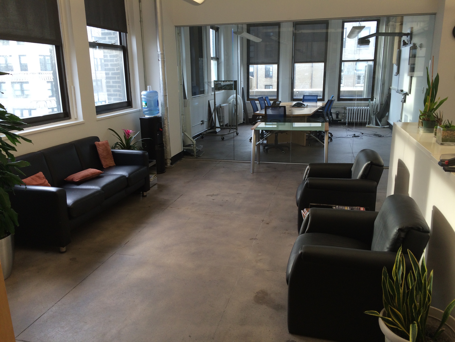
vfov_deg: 48.2
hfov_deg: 61.7
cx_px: 228
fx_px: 381
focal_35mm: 29
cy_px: 171
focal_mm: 4.15
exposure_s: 1/60
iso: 50
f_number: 2.2
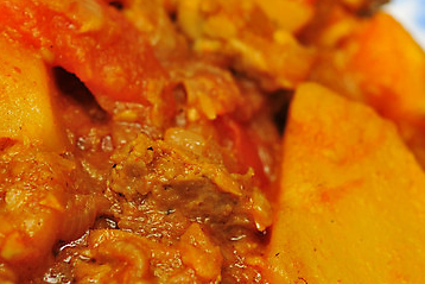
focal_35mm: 151
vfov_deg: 9.1
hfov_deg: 13.6
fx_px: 1783
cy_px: 164
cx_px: 220
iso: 200
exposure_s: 1/60
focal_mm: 60
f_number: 6.3
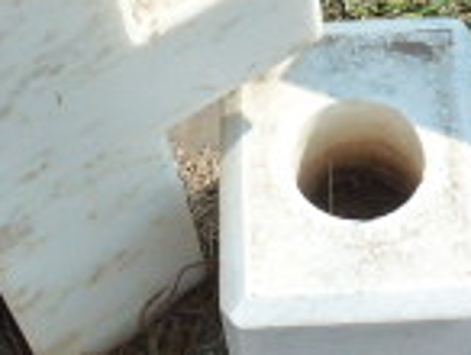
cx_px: 303
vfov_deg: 13.8
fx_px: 1431
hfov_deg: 18.7
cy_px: -65
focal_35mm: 105
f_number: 4
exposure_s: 1/500
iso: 160
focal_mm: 4.3
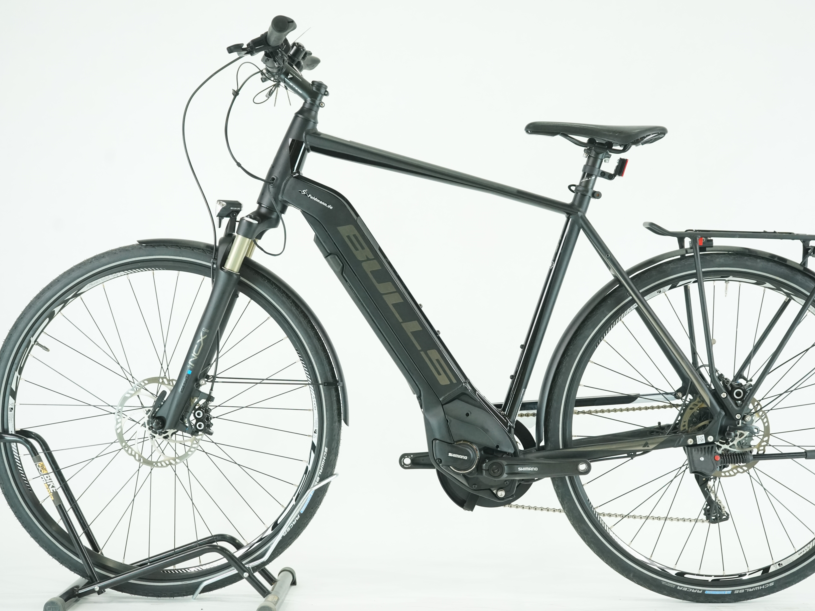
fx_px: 1577
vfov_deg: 21.9
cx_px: 437
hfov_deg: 29.0
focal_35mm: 67
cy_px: 302
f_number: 5.6
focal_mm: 61
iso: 2500
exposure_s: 1/200
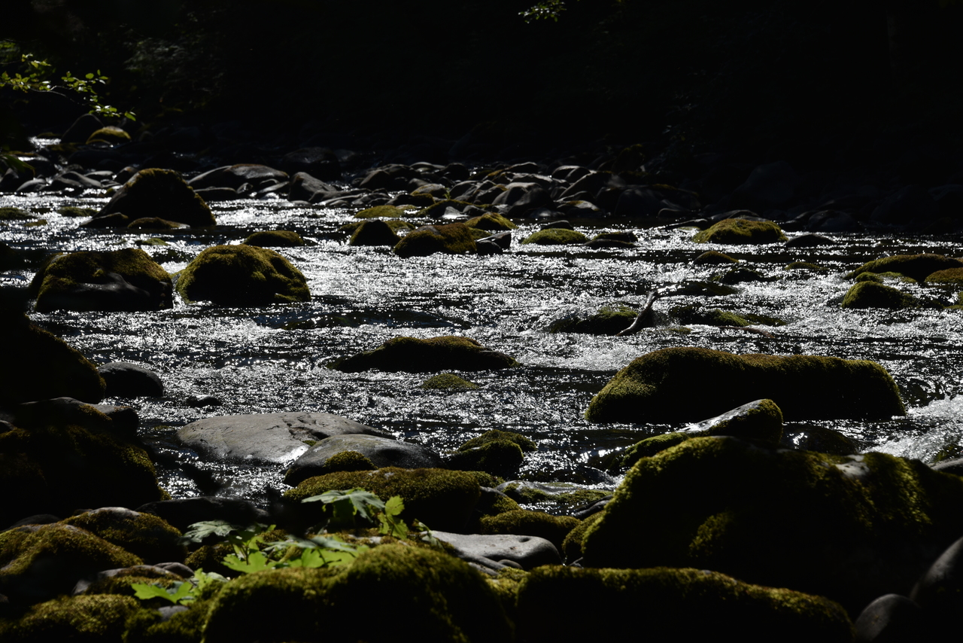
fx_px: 4281
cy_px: 322
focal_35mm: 160
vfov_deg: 8.6
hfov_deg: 12.8
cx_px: 482
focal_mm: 160
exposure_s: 1/400
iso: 100
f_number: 10
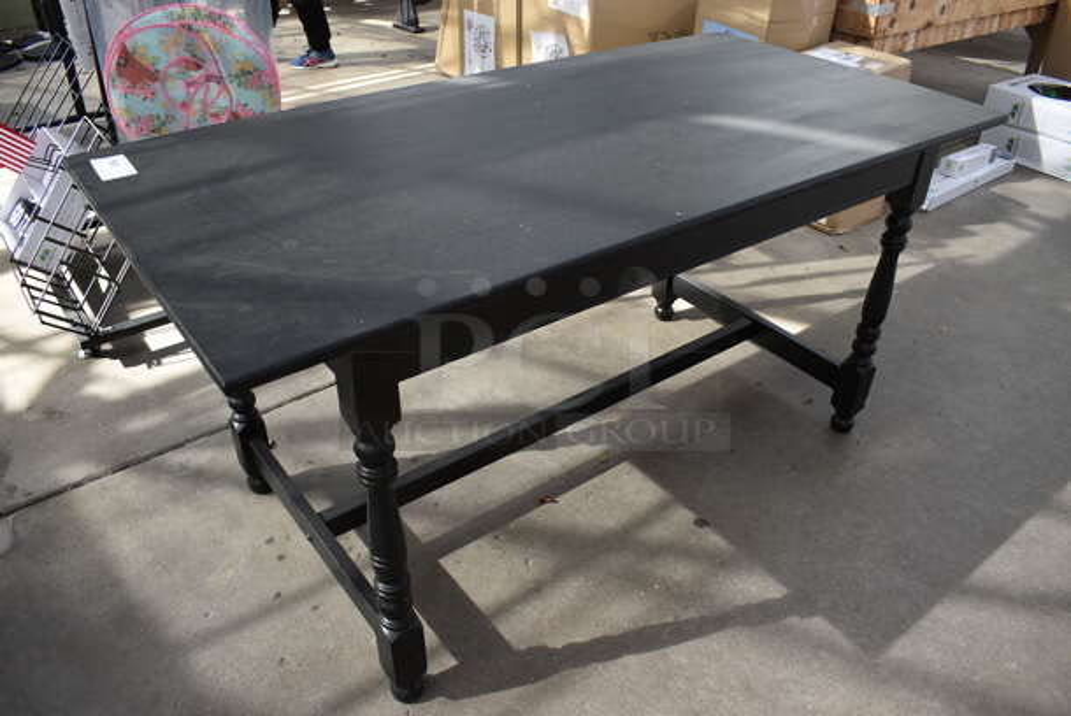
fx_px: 804
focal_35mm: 27
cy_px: 358
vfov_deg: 48.0
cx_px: 536
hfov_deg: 67.3
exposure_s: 1/160
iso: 200
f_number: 5.6
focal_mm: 18
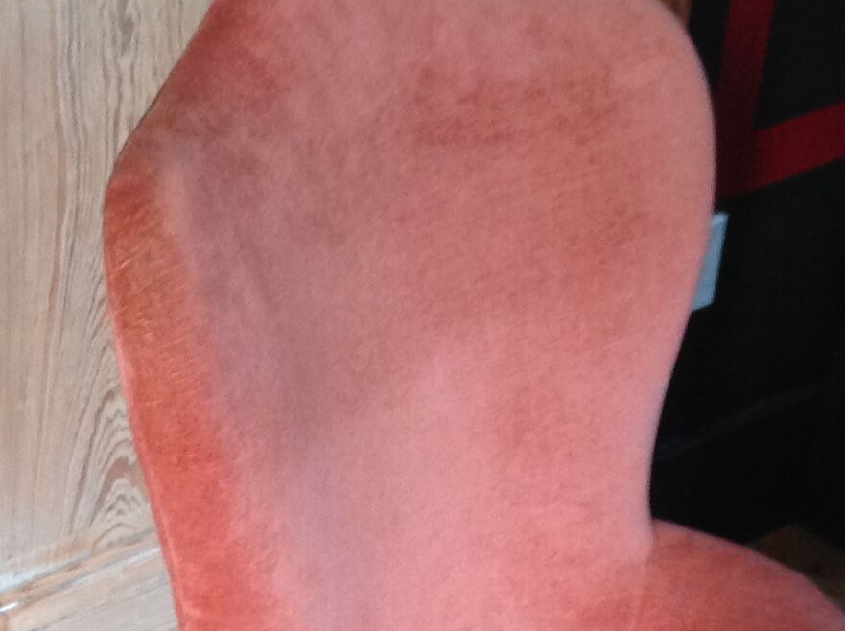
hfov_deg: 18.9
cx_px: 138
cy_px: 764
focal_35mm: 103
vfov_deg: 13.9
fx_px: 2511
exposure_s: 1/15
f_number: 2.4
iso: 125
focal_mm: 4.28
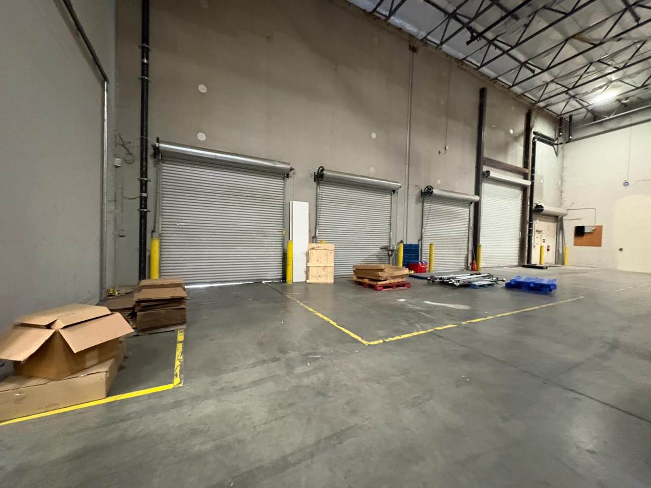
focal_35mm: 14
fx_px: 263
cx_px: 326
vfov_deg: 85.7
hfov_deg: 102.1
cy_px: 244
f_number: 2.2
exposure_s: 1/40
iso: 1000
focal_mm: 2.22
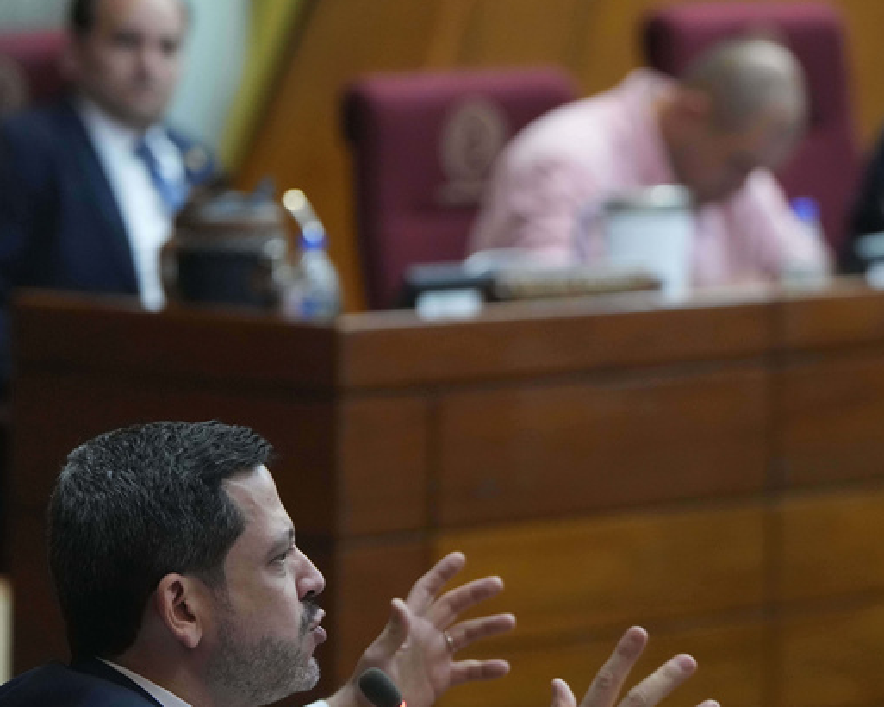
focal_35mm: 253
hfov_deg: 7.6
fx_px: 6617
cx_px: 684
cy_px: 397
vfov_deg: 6.1
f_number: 2.8
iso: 3200
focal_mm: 135
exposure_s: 1/250
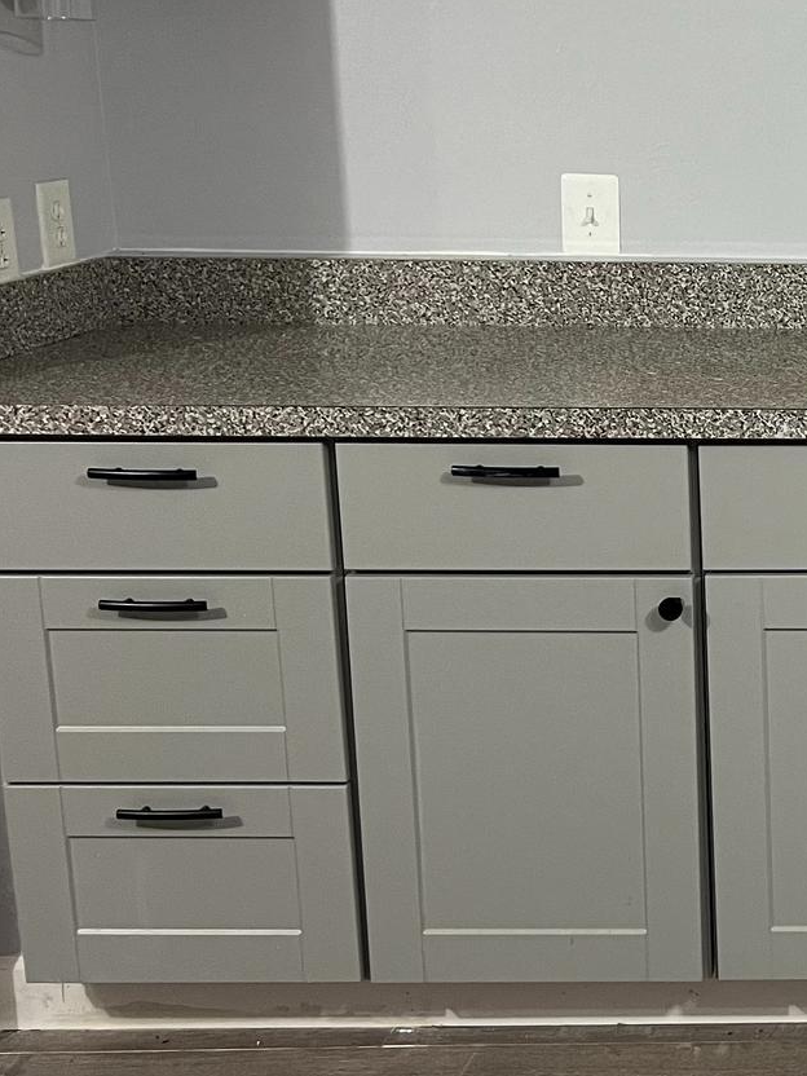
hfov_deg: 20.1
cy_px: 361
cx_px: 1177
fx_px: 1989
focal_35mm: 64
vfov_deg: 30.1
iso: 160
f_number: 1.5
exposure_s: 1/60
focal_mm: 5.7
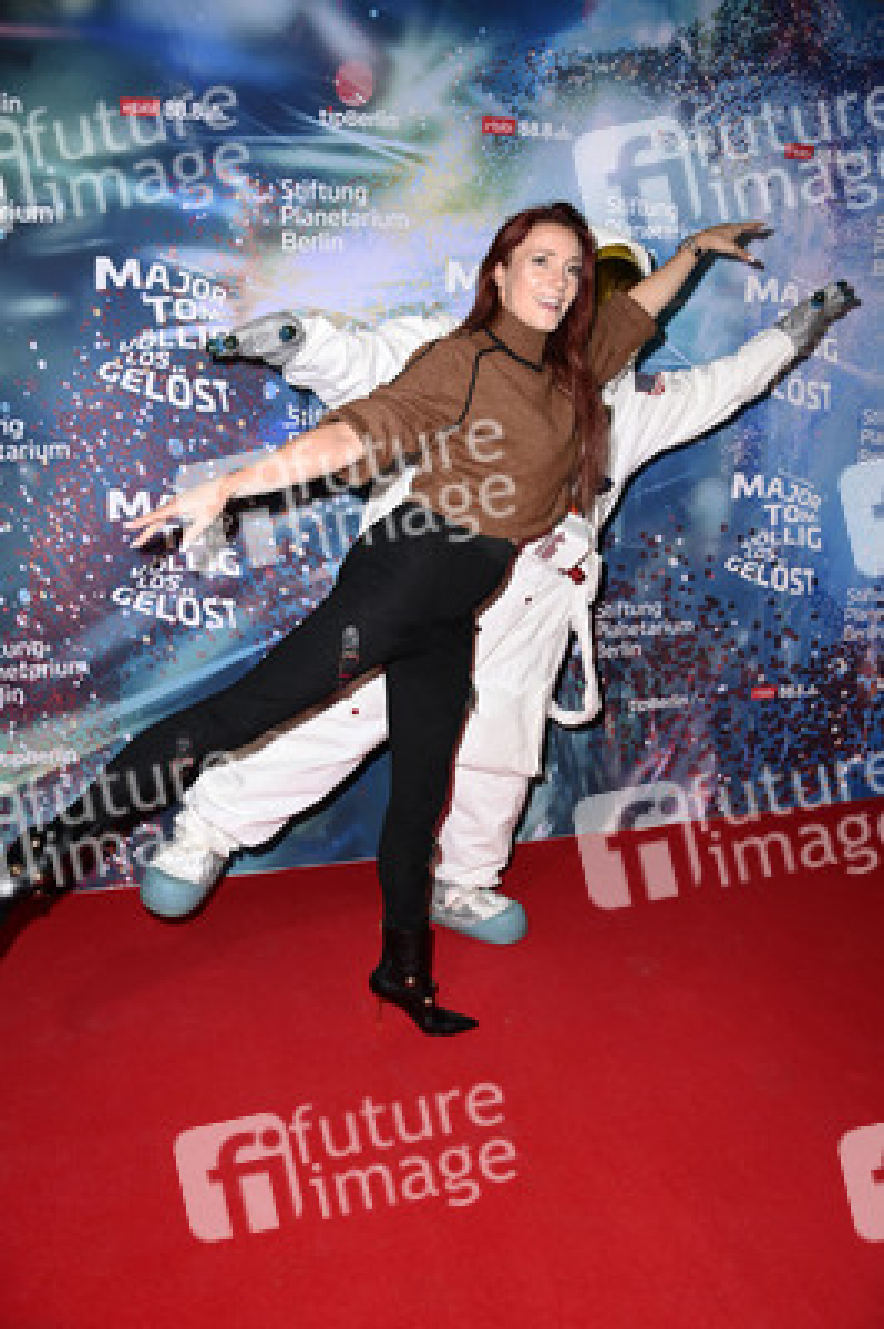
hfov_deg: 46.3
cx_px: 442
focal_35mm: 28
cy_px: 664
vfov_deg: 65.5
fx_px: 1033
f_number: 5.6
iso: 500
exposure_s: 1/160
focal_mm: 28
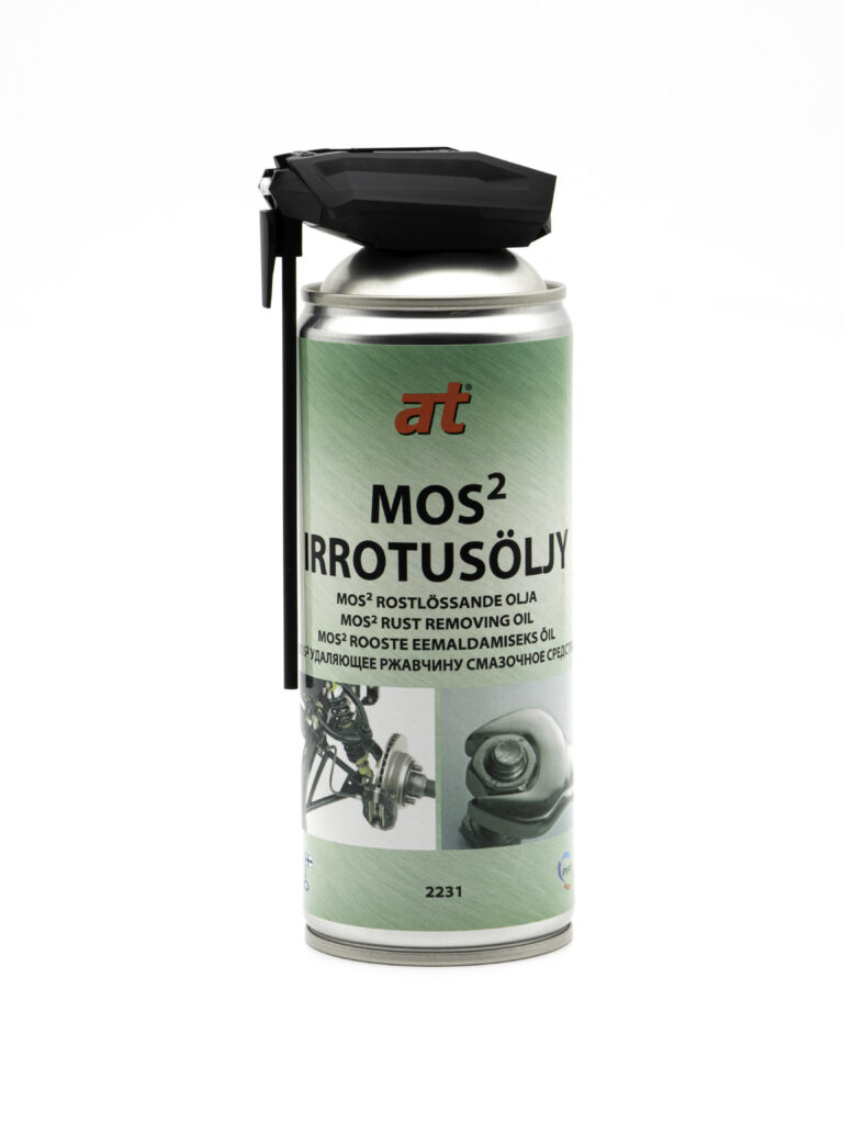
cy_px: 562
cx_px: 422
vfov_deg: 14.7
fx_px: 4351
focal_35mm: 134
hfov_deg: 11.1
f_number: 13
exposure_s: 1/6
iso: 100
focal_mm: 67
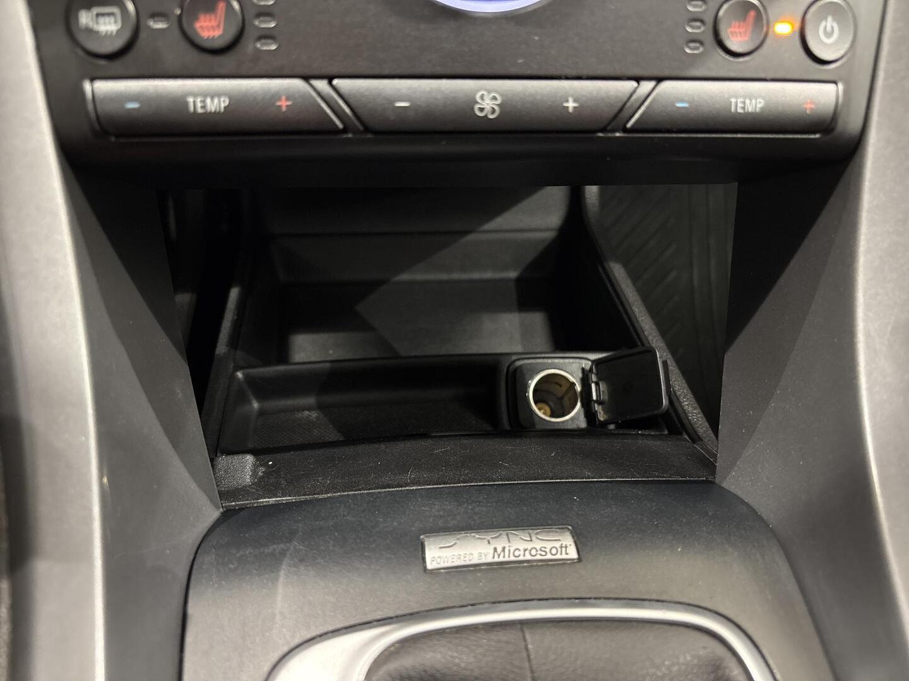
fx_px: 683
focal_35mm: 26
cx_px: 454
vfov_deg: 53.1
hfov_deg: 67.3
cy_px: 340
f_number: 1.6
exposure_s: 1/27
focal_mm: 5.96
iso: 800
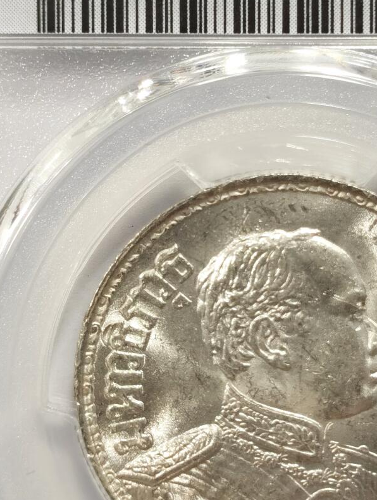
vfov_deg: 16.0
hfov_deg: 12.1
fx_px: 1779
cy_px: 221
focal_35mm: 123
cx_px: 285
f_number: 16
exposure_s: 1/100
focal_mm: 5.56
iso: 100
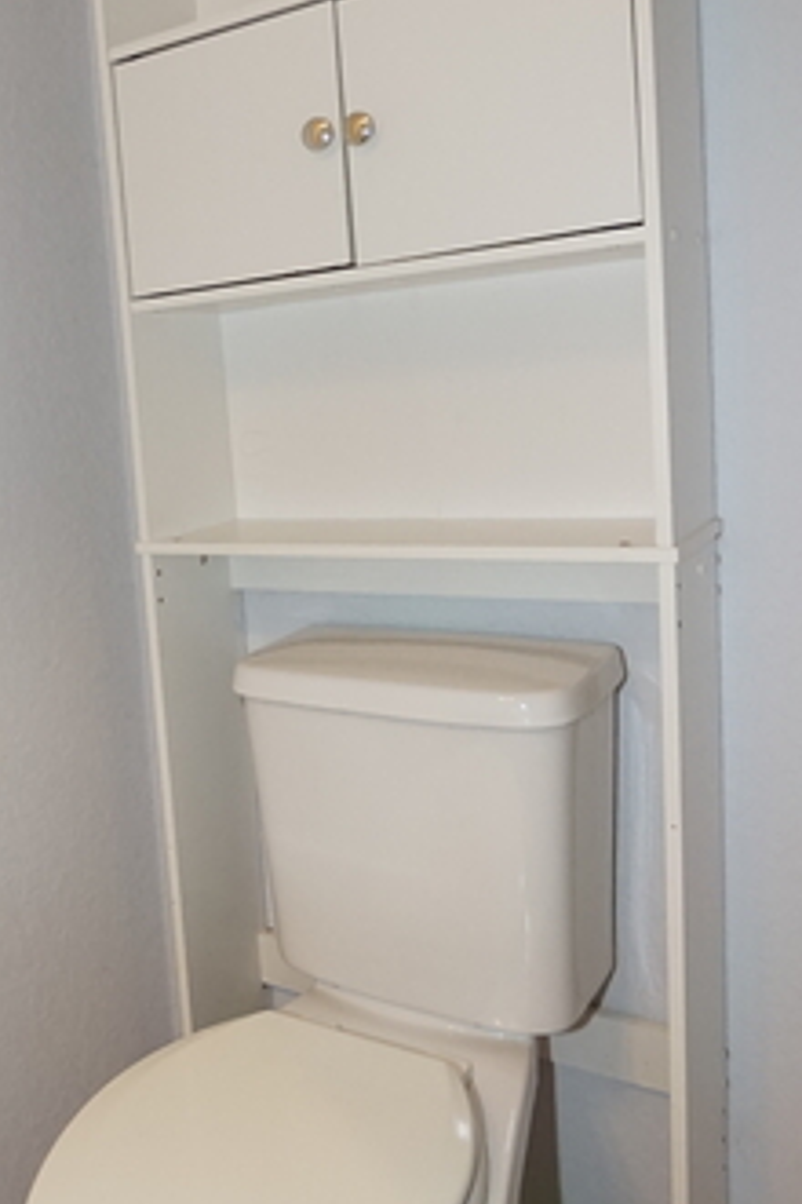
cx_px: 151
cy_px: 514
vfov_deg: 60.0
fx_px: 1036
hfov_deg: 40.4
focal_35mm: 31
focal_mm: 11
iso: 1250
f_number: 4
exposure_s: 1/160
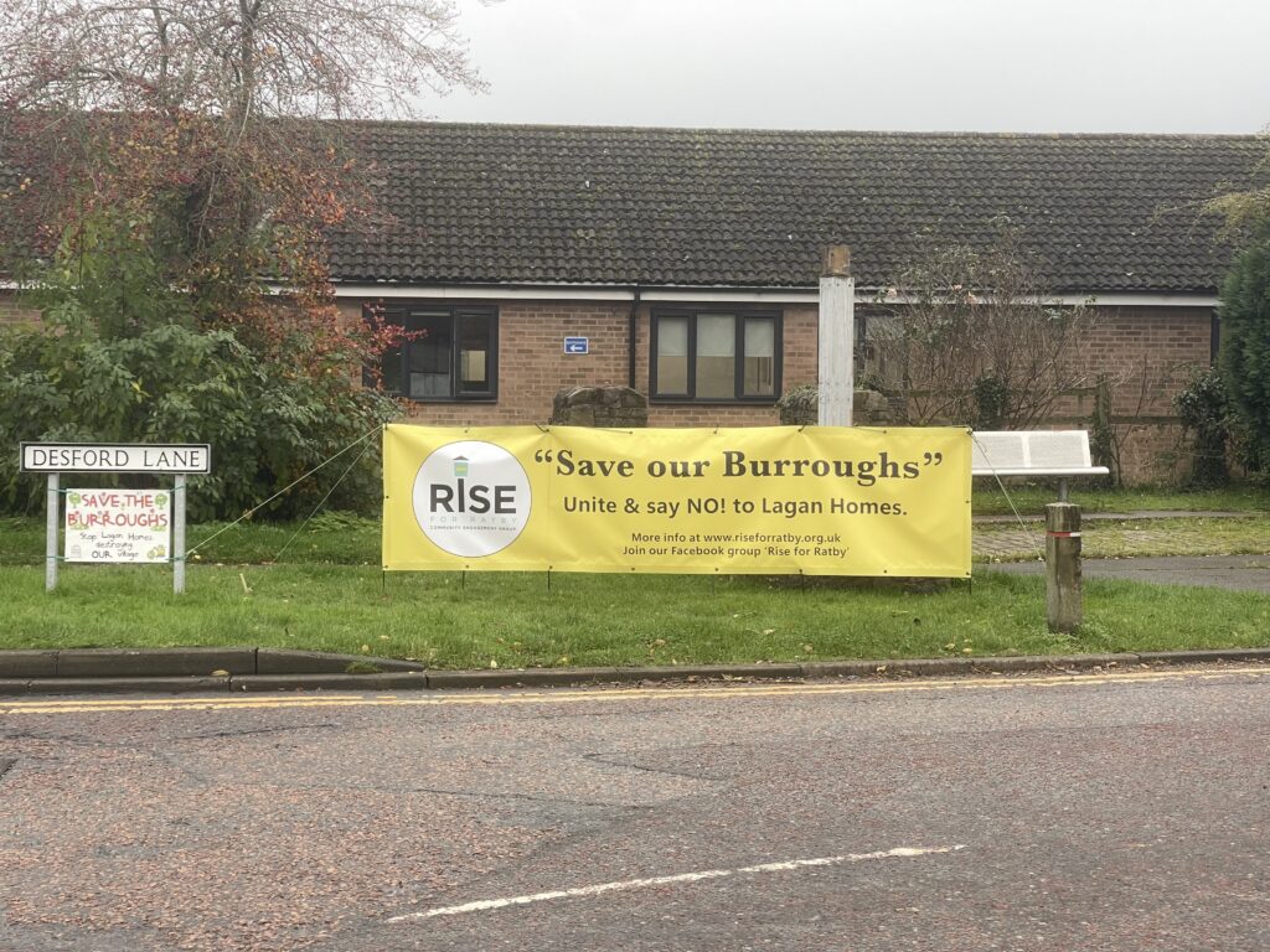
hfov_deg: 30.3
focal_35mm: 64
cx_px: 635
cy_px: 476
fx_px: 2348
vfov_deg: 22.9
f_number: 2.2
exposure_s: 1/105
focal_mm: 7.5
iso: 20
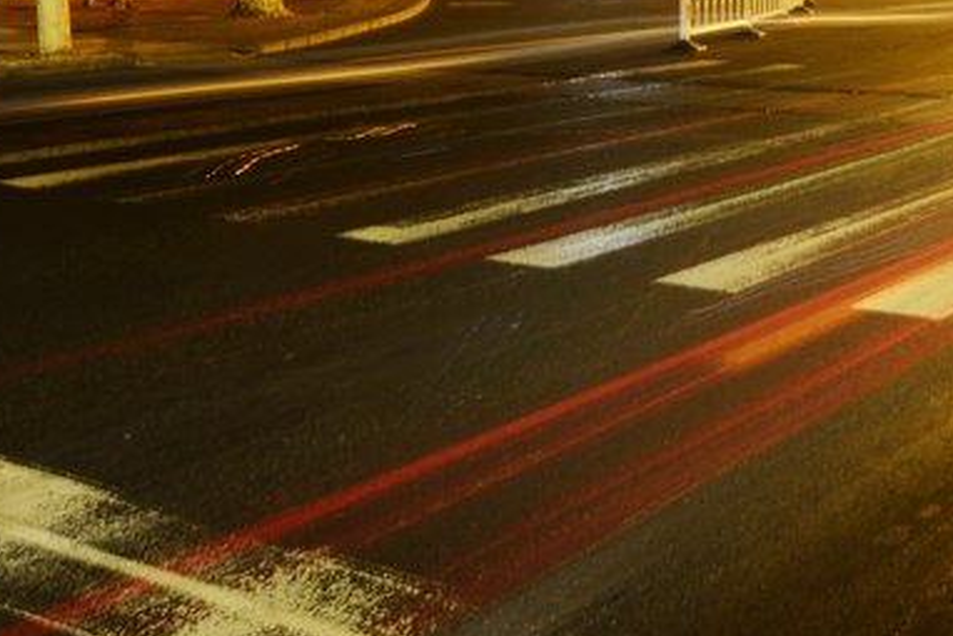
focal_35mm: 44
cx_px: 1300
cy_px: -115
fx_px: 1165
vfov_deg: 27.2
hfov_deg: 31.6
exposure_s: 15
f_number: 22
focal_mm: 14
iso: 100
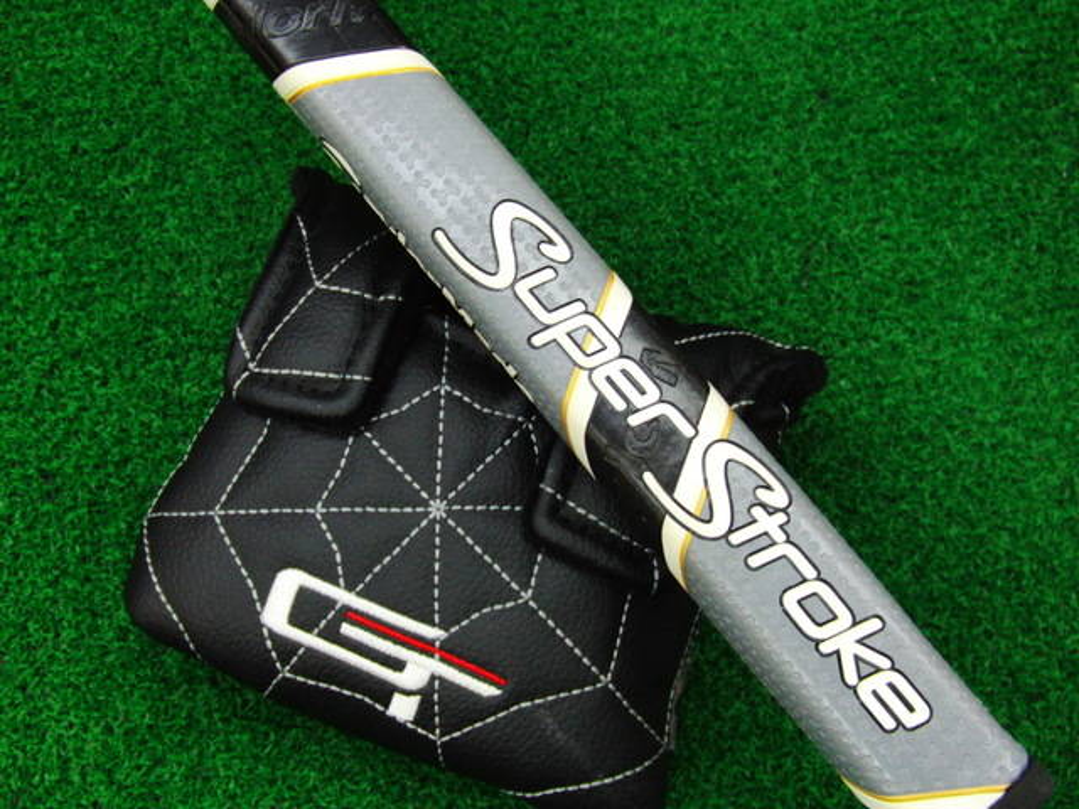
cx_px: 540
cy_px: 404
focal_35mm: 37
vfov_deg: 38.7
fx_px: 1153
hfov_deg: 50.1
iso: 400
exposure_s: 1/60
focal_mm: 6.42
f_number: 3.6
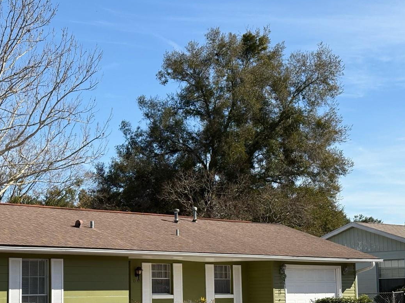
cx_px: 153
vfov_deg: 18.4
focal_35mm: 80
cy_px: 197
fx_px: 936
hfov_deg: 24.4
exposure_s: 1/2747
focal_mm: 5.96
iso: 32
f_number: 1.6
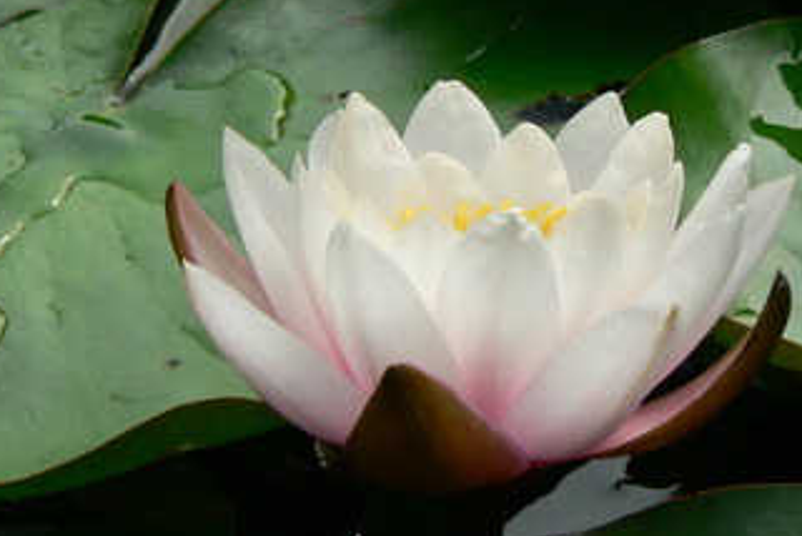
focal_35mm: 645
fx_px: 14382
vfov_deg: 2.1
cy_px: 222
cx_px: 461
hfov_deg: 3.2
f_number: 5.6
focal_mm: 72
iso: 100
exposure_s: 1/400
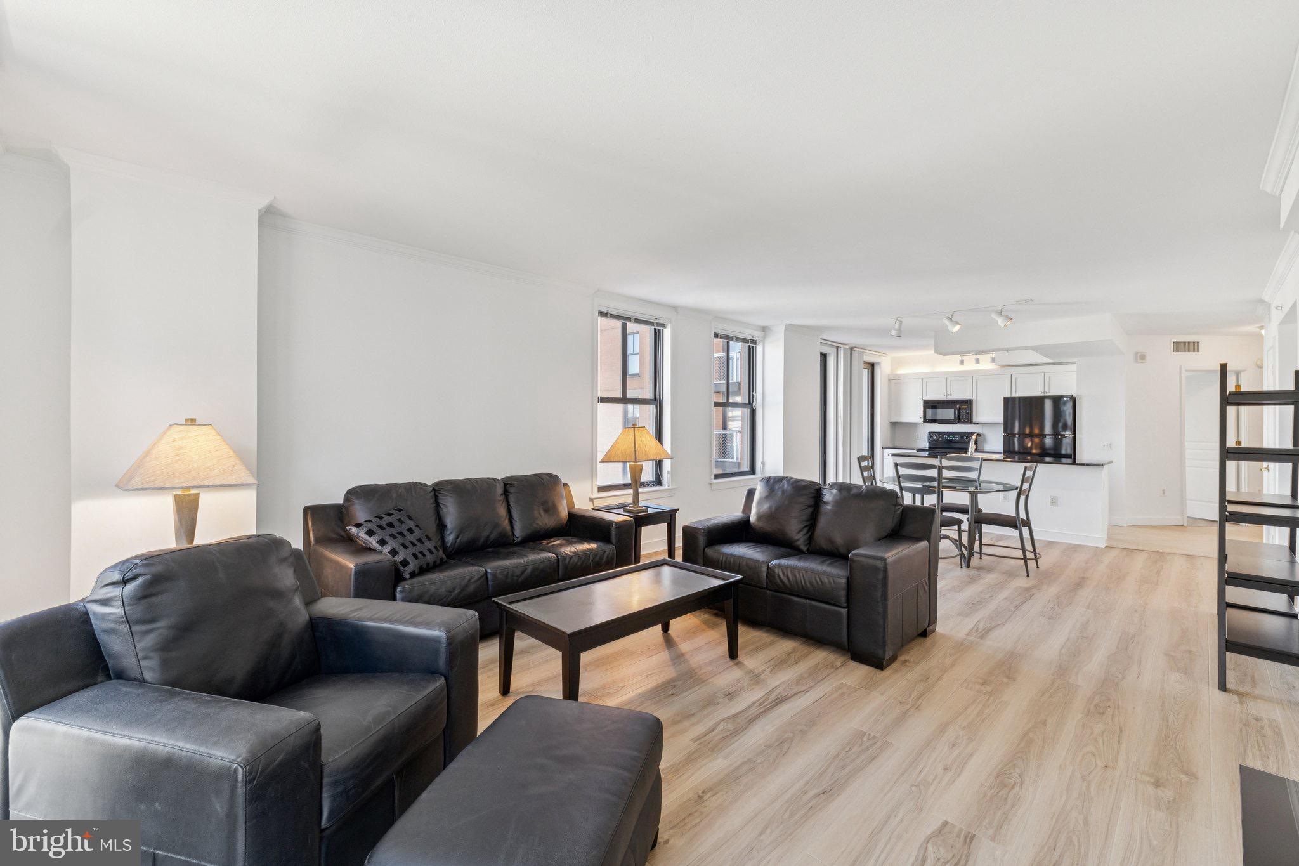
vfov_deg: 77.3
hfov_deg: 100.4
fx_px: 541
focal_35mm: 15
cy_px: 433
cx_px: 650
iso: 250
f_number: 9
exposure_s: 1/10
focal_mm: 10
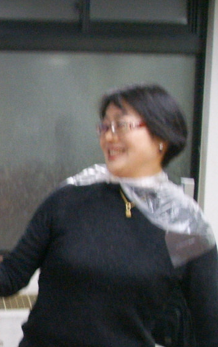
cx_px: -95
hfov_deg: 14.1
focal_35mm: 88
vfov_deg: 23.3
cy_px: 257
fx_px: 835
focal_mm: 6.6
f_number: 3.5
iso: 150
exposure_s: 1/30
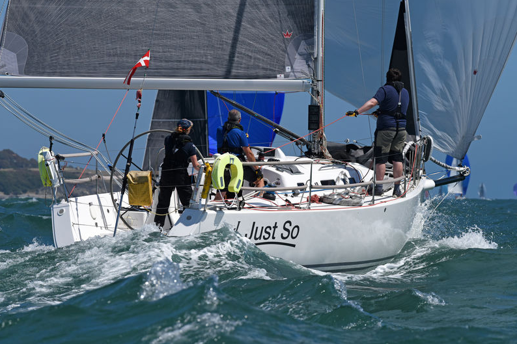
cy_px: 171
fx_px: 3905
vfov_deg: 5.1
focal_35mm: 272
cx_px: 258
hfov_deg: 7.6
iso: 400
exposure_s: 1/2000
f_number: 11
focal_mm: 270
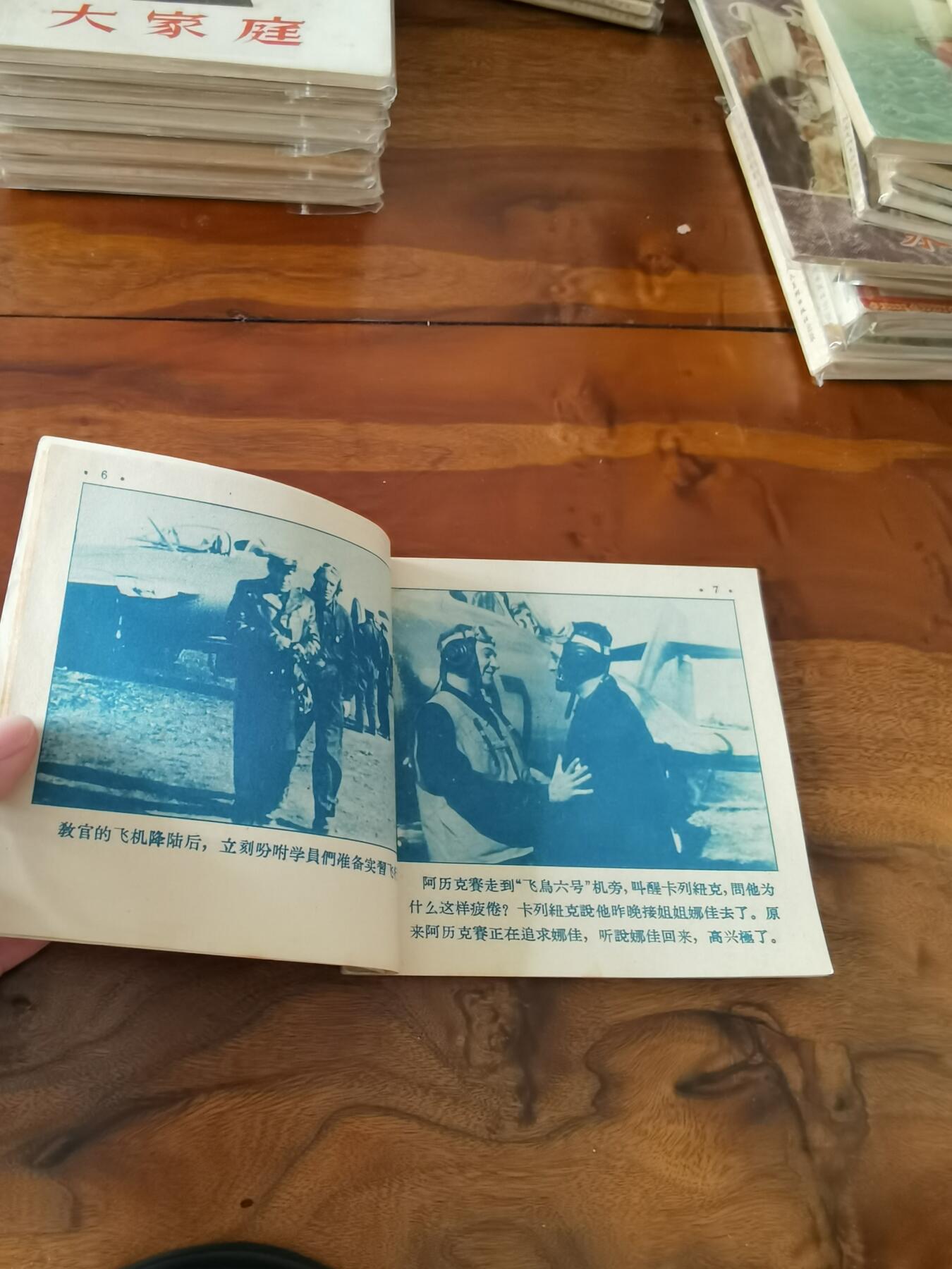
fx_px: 990
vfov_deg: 65.3
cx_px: 476
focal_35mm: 27
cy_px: 634
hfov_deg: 51.4
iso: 400
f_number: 2.2
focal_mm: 2.26
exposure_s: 1/30
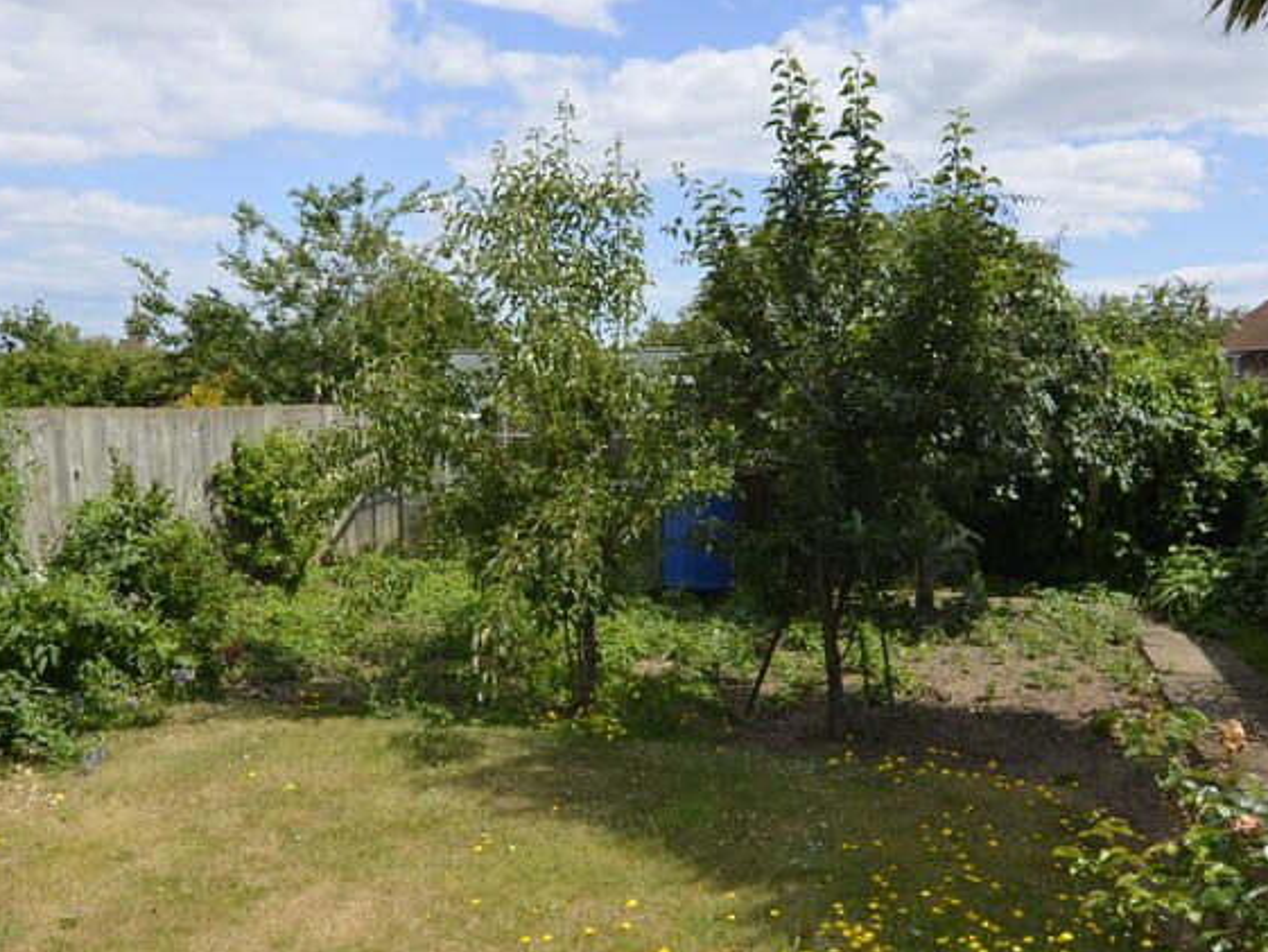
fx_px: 1058
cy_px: 545
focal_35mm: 29
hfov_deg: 61.9
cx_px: 626
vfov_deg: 48.3
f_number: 8
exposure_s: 1/250
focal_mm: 11
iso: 110
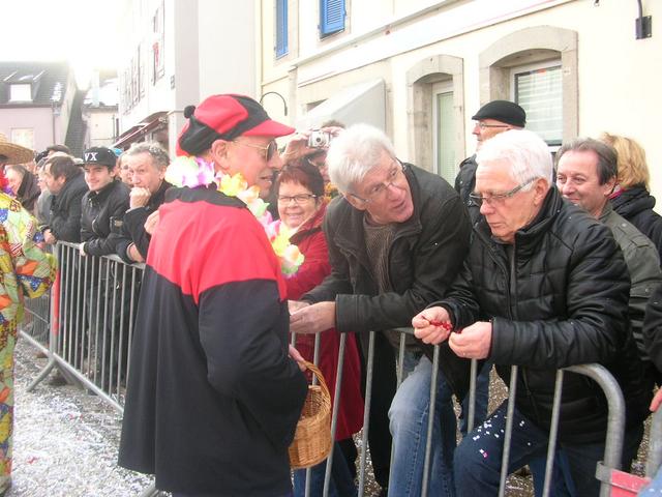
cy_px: 248
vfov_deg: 38.7
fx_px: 708
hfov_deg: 50.1
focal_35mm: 37
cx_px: 331
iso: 50
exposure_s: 1/75.5
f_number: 2.9
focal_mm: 6.2
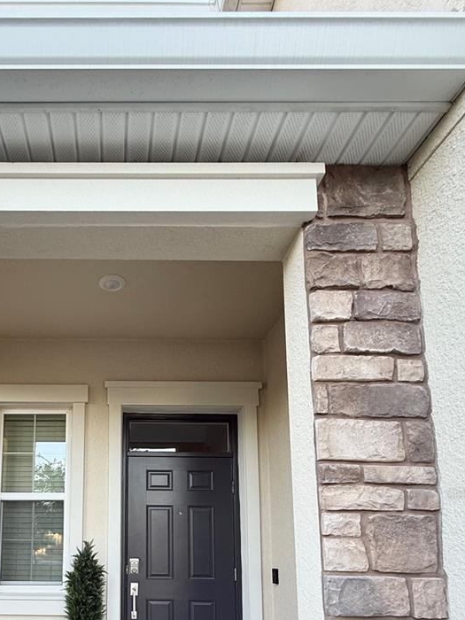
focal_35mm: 24
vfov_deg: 65.4
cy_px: 493
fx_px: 430
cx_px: 111
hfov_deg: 53.9
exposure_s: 1/99
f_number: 2.2
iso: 80
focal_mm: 2.22
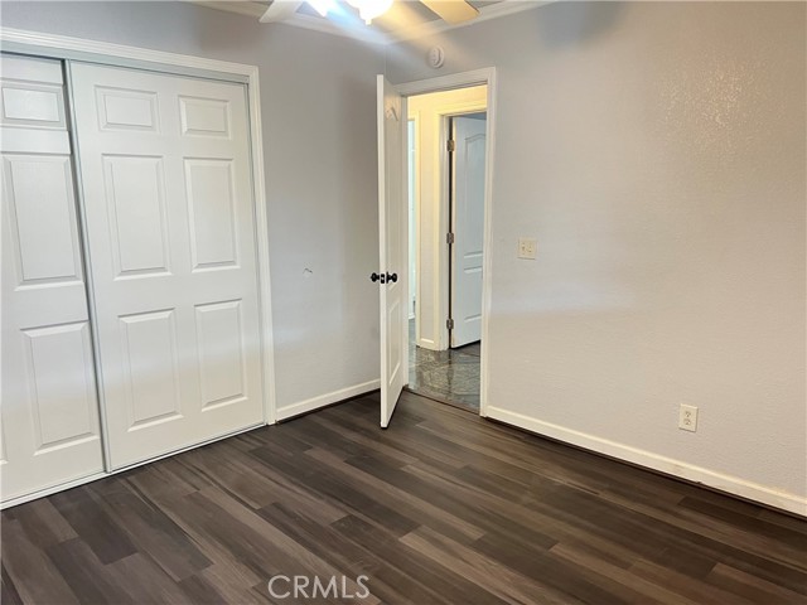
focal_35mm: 26
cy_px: 302
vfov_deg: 53.1
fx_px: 606
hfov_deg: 67.3
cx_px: 404
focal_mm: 5.7
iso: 250
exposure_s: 1/60
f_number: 1.5
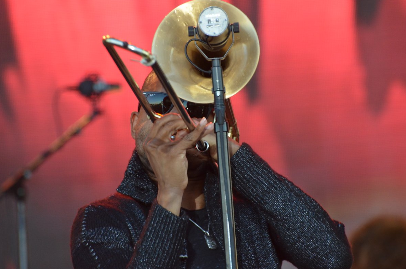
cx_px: 201
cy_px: 134
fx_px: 4267
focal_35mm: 379
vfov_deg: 3.6
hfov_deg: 5.4
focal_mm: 250
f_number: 5.6
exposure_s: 1/400
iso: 1600
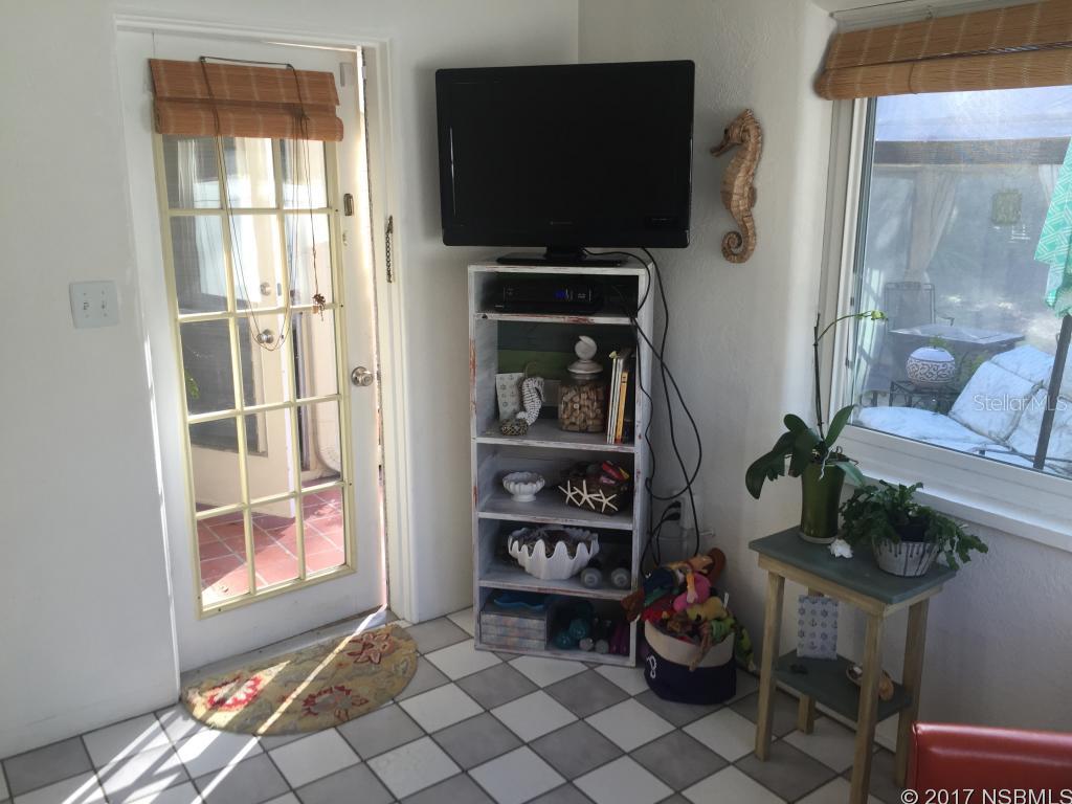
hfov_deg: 61.7
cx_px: 536
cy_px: 402
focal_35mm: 29
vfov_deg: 48.2
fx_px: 898
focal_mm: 4.15
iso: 40
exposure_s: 1/120
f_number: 2.2
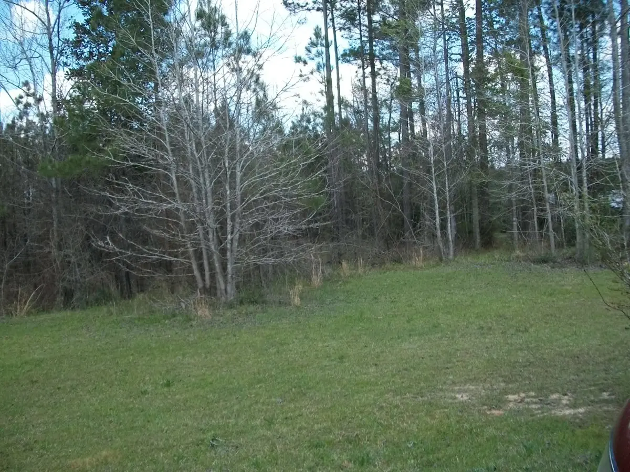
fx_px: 582
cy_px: 236
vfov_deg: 44.2
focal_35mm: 32
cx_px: 315
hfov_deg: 56.8
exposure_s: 1/500
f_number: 2.9
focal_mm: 5.7
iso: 80
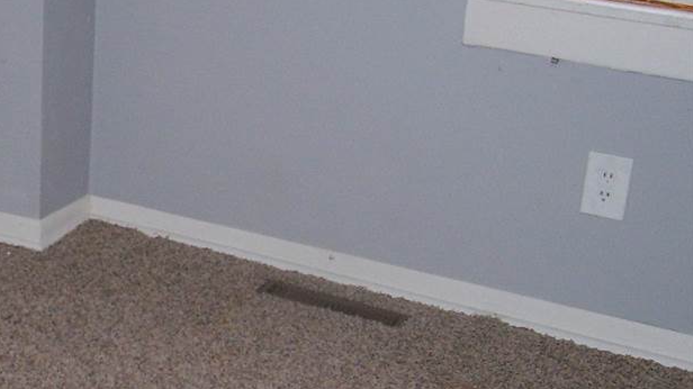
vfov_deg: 15.7
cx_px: -24
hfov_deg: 25.9
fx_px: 1414
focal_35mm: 77
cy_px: 211
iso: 125
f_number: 2.7
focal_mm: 5.6
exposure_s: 1/60
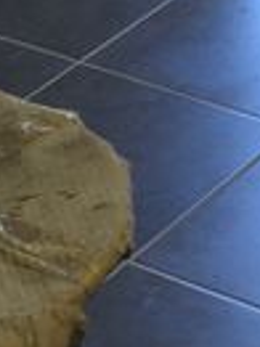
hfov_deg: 6.7
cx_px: 294
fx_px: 2217
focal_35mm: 221
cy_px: 241
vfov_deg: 9.0
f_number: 2.2
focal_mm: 4.15
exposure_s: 1/50
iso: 32
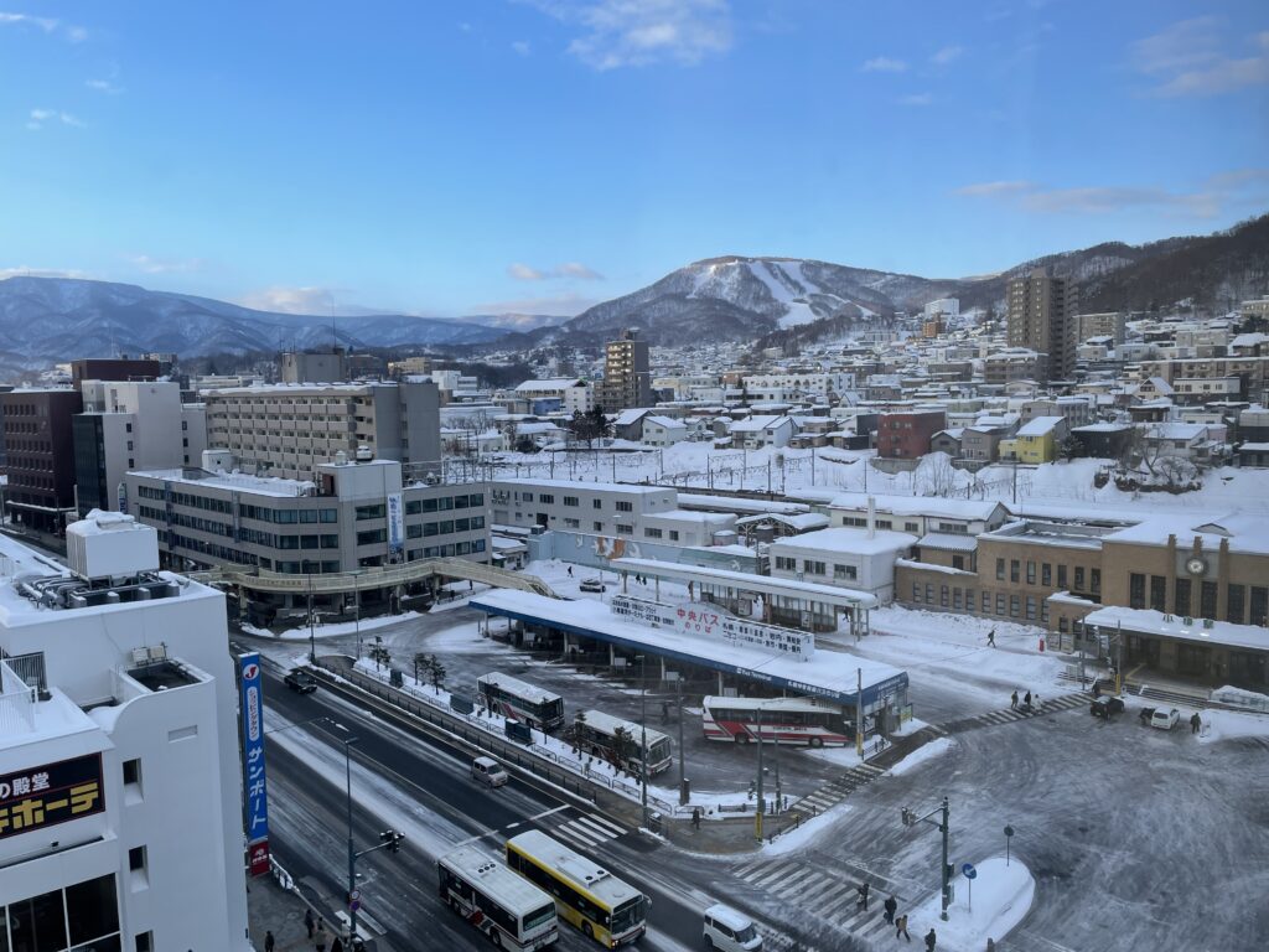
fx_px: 953
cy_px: 476
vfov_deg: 53.1
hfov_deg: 67.3
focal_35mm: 26
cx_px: 634
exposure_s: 1/812
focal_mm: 4.2
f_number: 1.6
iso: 32
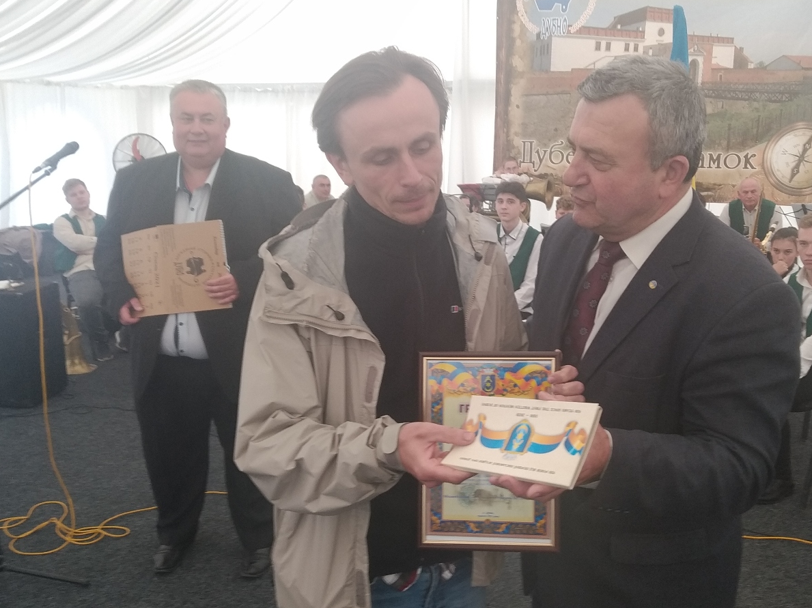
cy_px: 320
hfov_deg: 52.4
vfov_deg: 40.7
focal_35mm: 35
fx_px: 821
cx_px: 473
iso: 125
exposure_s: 1/50
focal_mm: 3.82
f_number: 2.2
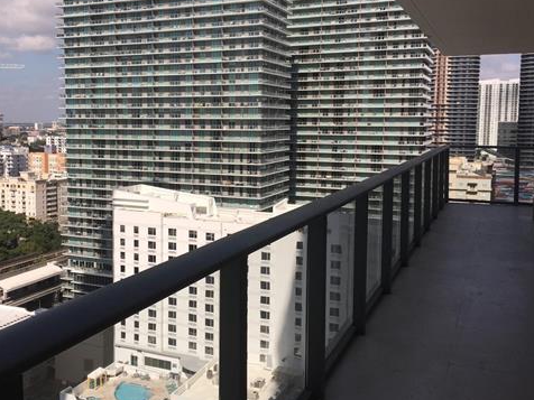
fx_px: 602
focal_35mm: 39
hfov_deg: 47.4
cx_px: 195
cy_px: 180
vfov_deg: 36.8
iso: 32
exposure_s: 1/4405
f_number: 2.2
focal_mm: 4.15
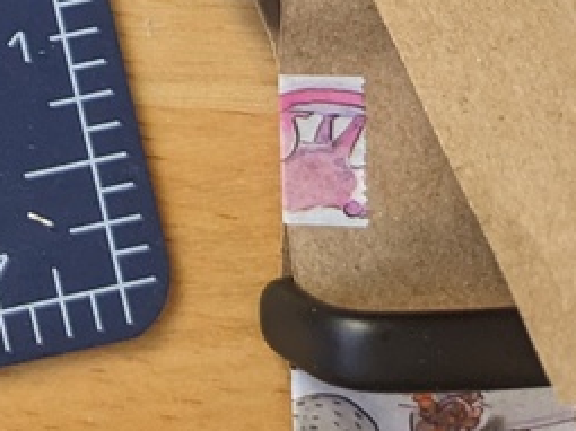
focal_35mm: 127
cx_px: -712
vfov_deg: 11.0
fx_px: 2112
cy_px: -307
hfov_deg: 12.7
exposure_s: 1/136
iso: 75
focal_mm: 4.38
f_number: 1.73
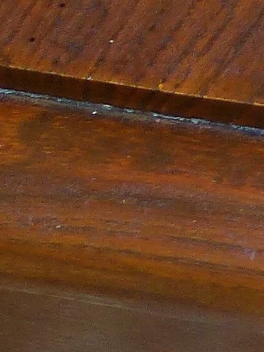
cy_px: -428
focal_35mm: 229
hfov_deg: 5.8
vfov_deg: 8.1
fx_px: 2330
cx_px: 929
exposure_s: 1/60
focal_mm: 5.6
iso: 125
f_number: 2.8
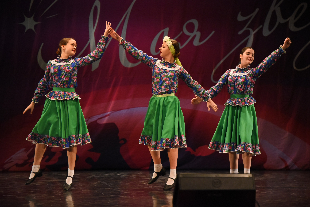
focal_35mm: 180
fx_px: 1551
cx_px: 155
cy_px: 104
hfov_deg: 11.4
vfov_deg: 7.6
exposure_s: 1/800
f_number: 3.2
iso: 5000
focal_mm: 180
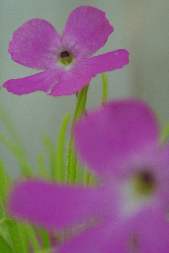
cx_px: 84
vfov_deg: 25.0
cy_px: 126
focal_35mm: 81
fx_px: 569
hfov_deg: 16.9
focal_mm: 30
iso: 160
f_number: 5.6
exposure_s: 1/125
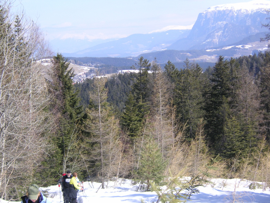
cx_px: 135
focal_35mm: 82
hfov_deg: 23.8
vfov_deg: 18.0
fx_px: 640
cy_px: 102
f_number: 4.6
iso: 50
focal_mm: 13.6
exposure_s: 1/350
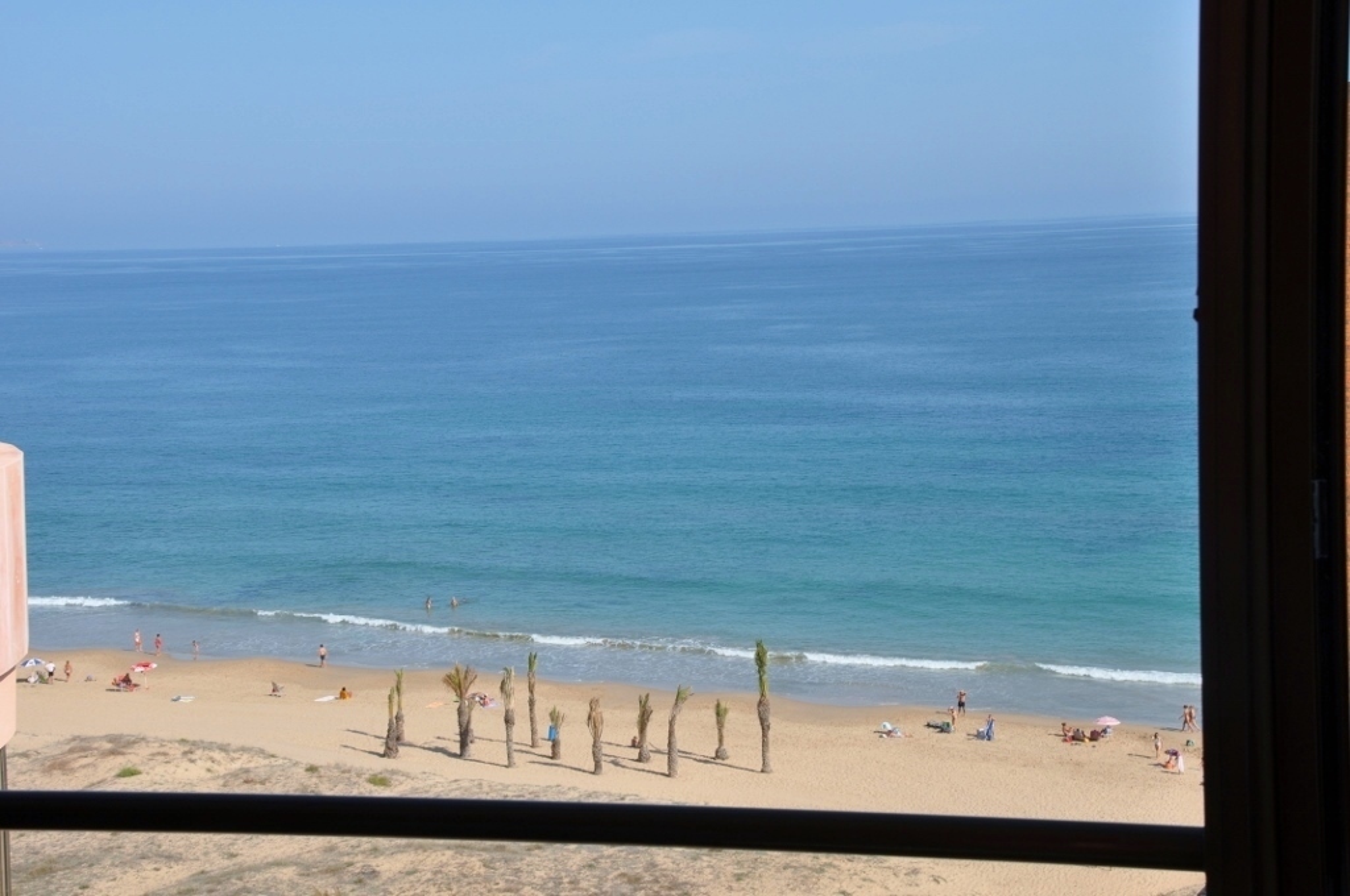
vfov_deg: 23.7
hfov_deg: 35.1
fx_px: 2135
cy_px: 448
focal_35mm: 57
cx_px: 675
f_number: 13
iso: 200
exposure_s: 1/160
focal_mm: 38
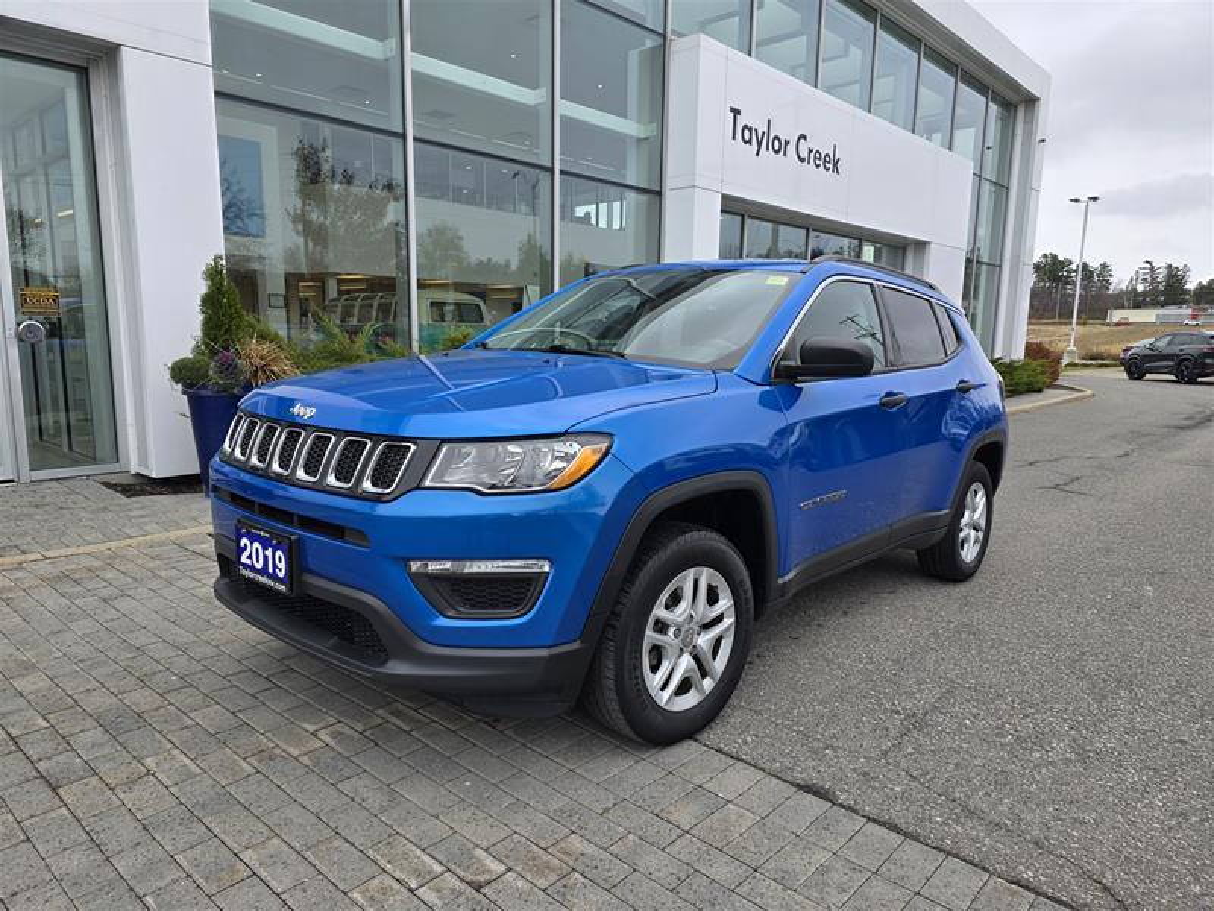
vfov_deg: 58.9
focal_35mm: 23
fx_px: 807
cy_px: 456
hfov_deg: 73.9
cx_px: 607
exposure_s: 1/359
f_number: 1.7
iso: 25
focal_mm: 6.3
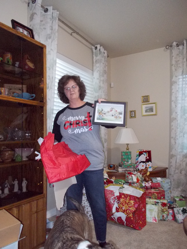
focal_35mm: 29
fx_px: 209
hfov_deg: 48.2
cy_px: 124
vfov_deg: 61.7
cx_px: 94
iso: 800
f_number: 3.3
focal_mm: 4.1
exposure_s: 1/30
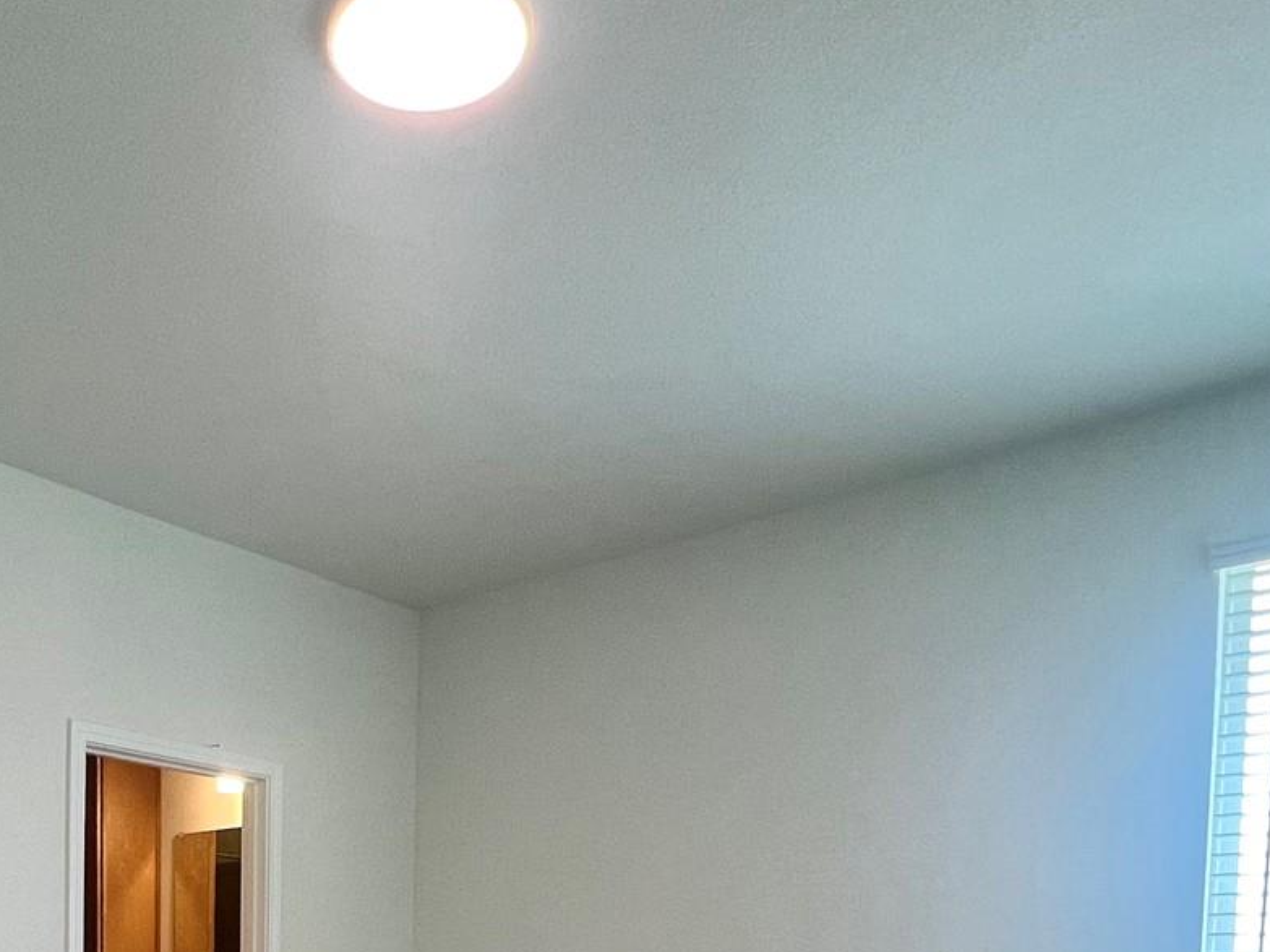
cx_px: 303
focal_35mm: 34
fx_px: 1247
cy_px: 1104
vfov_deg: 34.6
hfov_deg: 51.4
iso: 125
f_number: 1.8
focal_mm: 1.57
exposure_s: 1/120
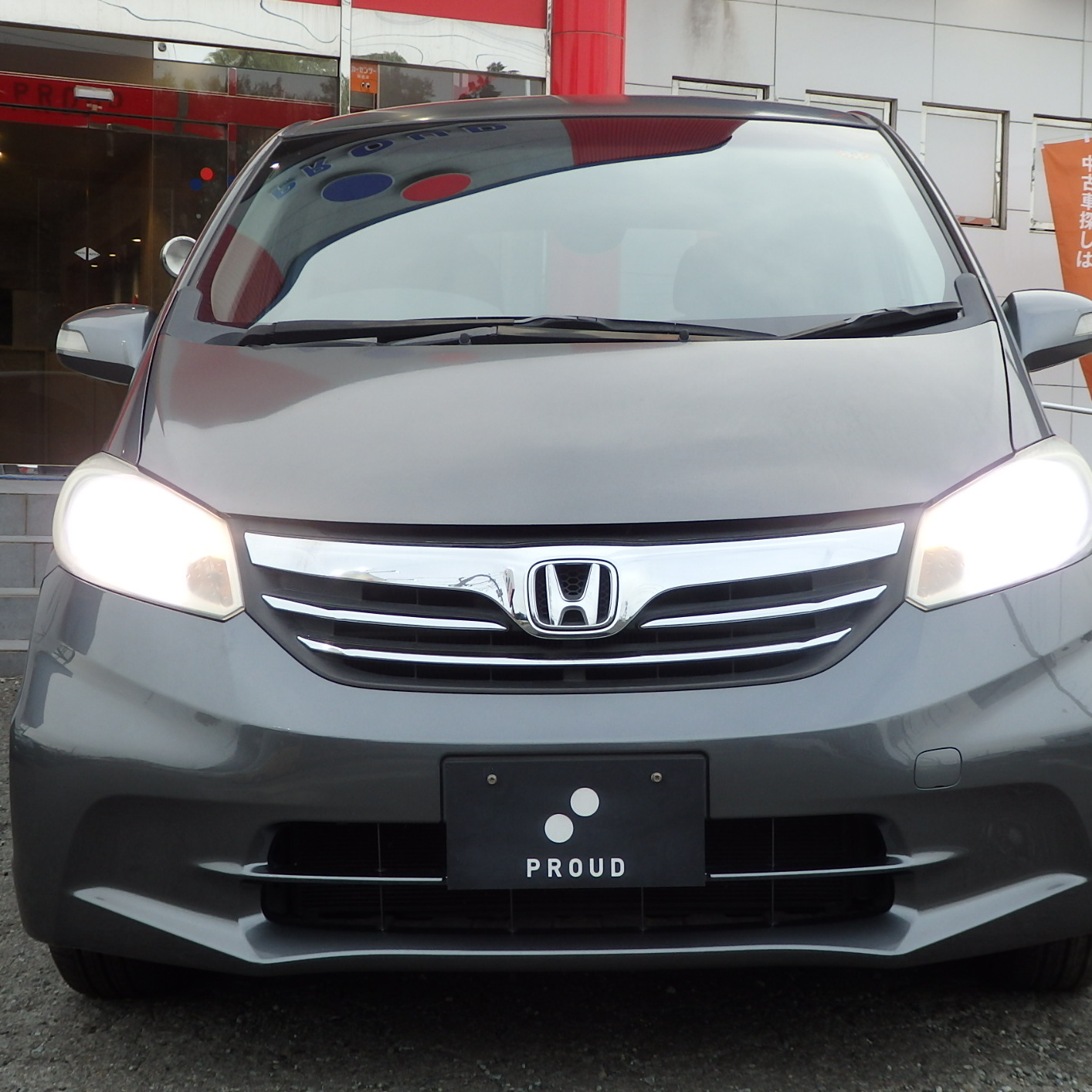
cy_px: 544
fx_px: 1927
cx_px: 591
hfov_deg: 31.6
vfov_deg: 31.6
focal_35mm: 54
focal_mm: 8
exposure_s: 1/160
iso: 125
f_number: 3.8
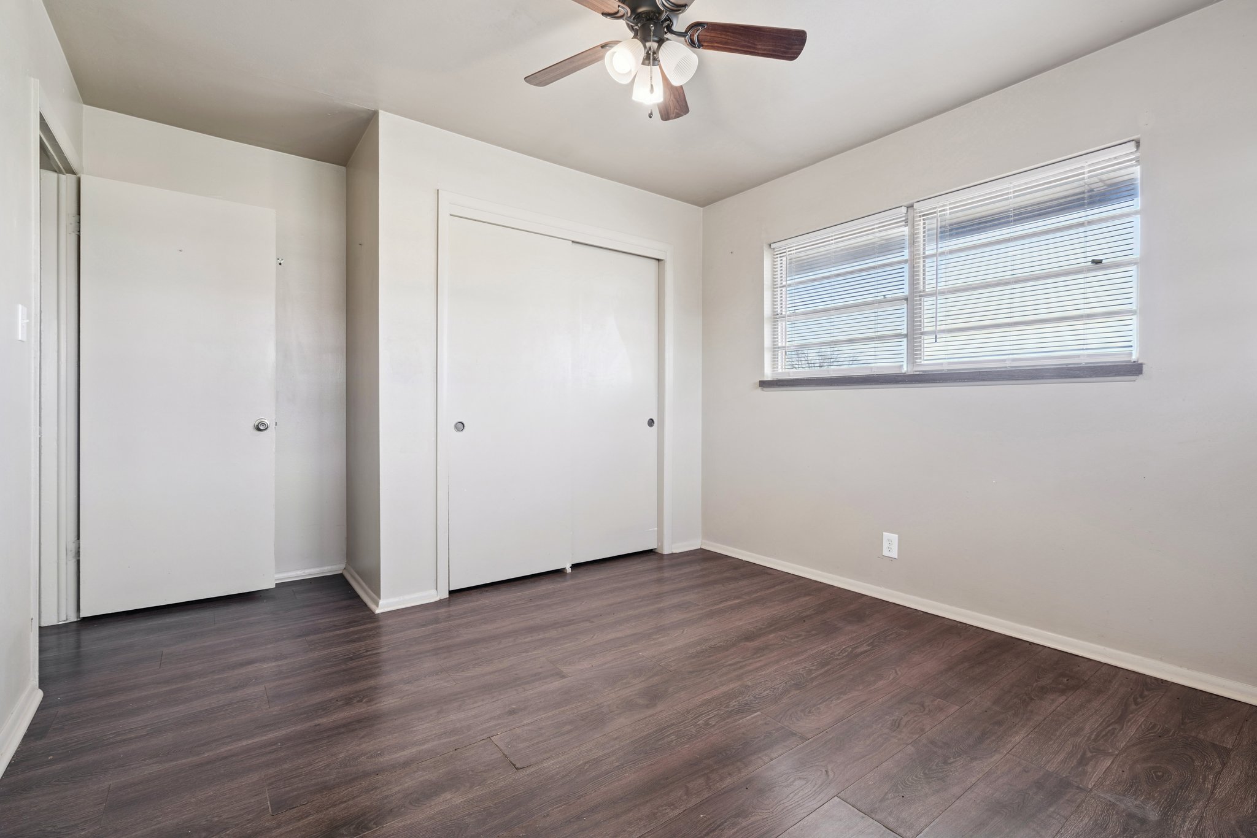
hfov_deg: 96.7
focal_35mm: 16
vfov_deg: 73.8
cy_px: 419
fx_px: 559
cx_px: 628
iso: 200
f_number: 7.1
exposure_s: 1/13
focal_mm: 16
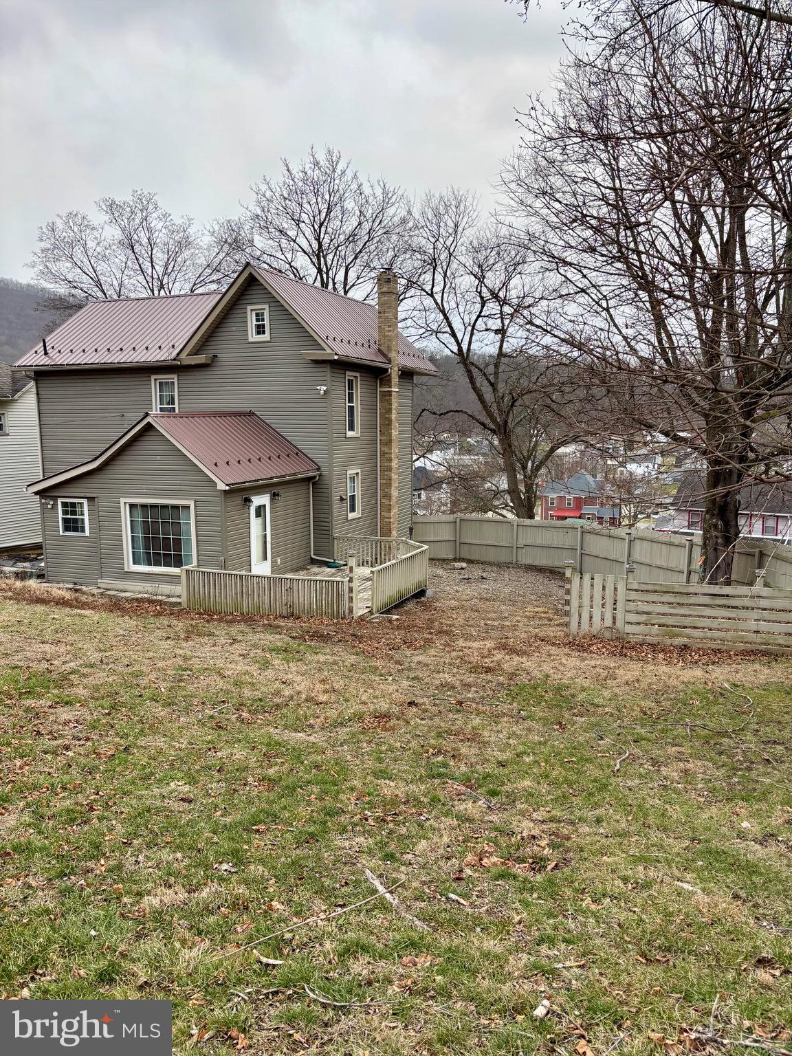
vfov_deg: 67.3
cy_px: 528
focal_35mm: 26
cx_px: 396
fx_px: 793
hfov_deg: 53.1
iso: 40
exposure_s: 1/265
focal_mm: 5.96
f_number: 1.6
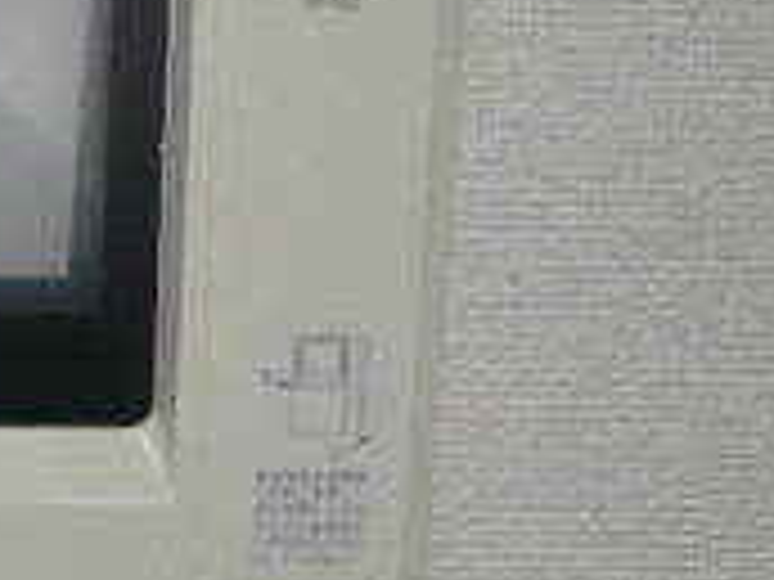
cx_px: -432
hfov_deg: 16.9
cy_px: 468
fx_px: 2325
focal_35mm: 104
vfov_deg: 14.1
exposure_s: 1/30
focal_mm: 4.6
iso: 100
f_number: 2.8
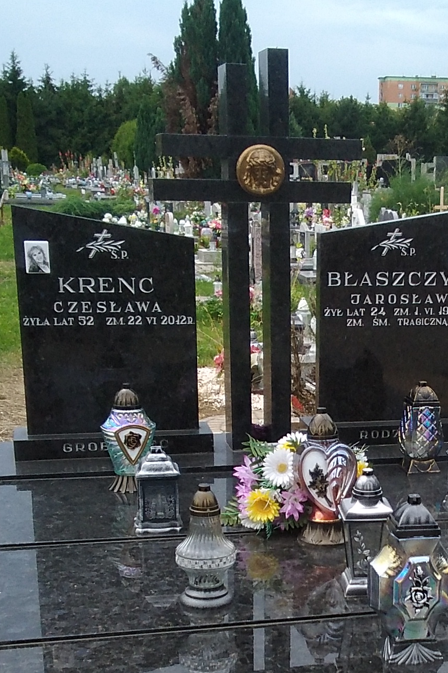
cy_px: 542
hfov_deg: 21.9
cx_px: 366
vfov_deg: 32.0
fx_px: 1139
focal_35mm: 61
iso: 100
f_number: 2.4
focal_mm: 2.39
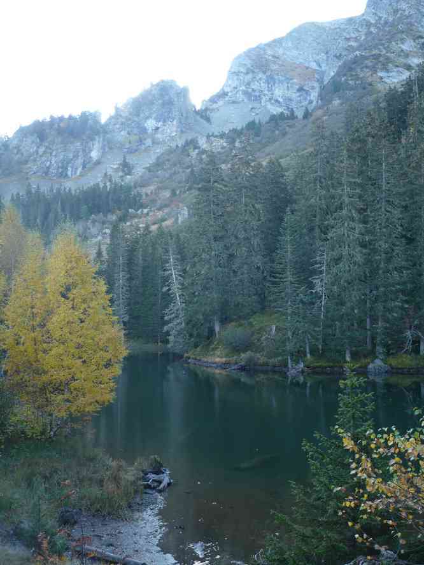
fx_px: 572
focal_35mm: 35
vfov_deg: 52.6
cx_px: 212
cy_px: 282
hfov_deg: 40.7
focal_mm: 5.8
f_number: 2.8
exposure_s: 1/60
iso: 100
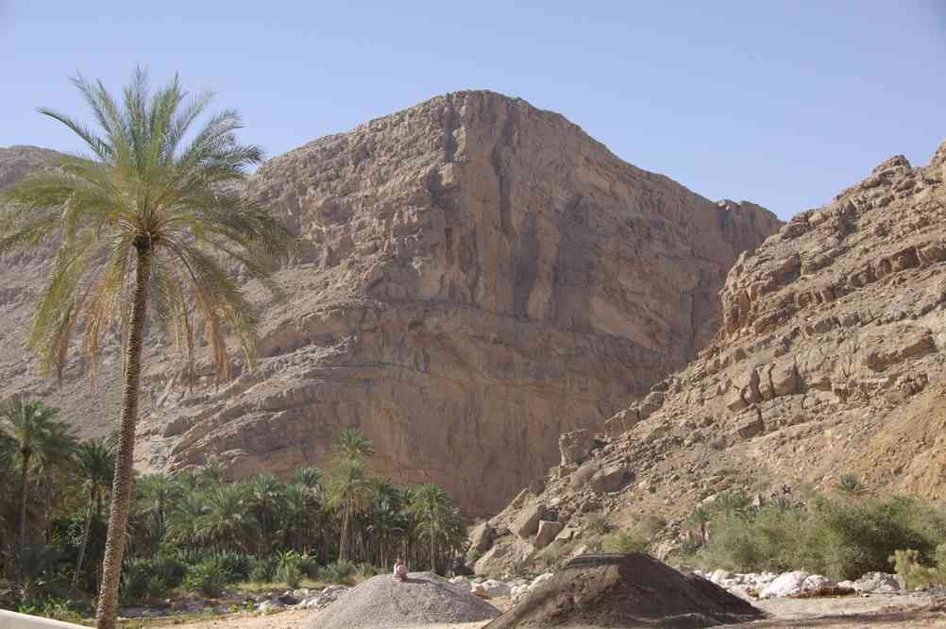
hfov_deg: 34.4
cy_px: 314
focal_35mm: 58
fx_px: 1528
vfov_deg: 23.3
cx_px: 473
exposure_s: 1/125
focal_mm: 38.8
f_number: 8
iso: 100
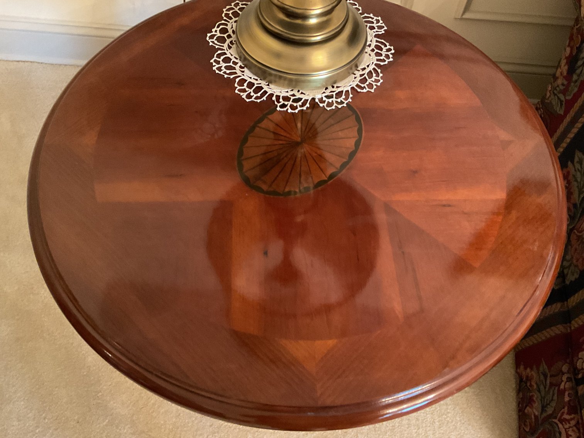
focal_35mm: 29
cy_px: 219
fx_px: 489
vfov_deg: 48.2
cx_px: 292
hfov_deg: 61.7
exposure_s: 1/30
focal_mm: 3
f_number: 1.8
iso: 500
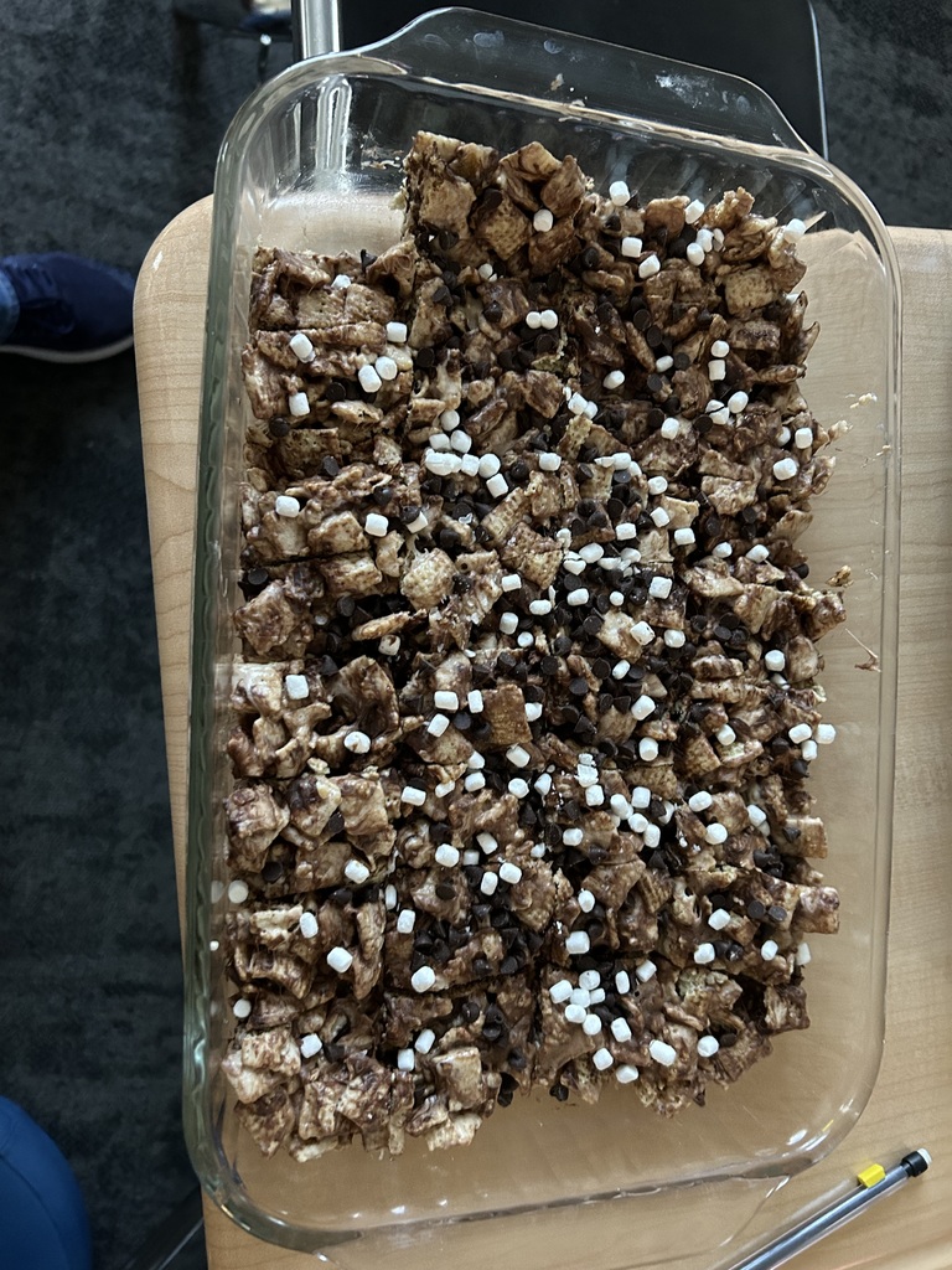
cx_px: 476
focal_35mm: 26
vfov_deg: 67.3
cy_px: 635
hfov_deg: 53.1
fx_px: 953
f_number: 1.5
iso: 640
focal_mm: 5.7
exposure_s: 1/34
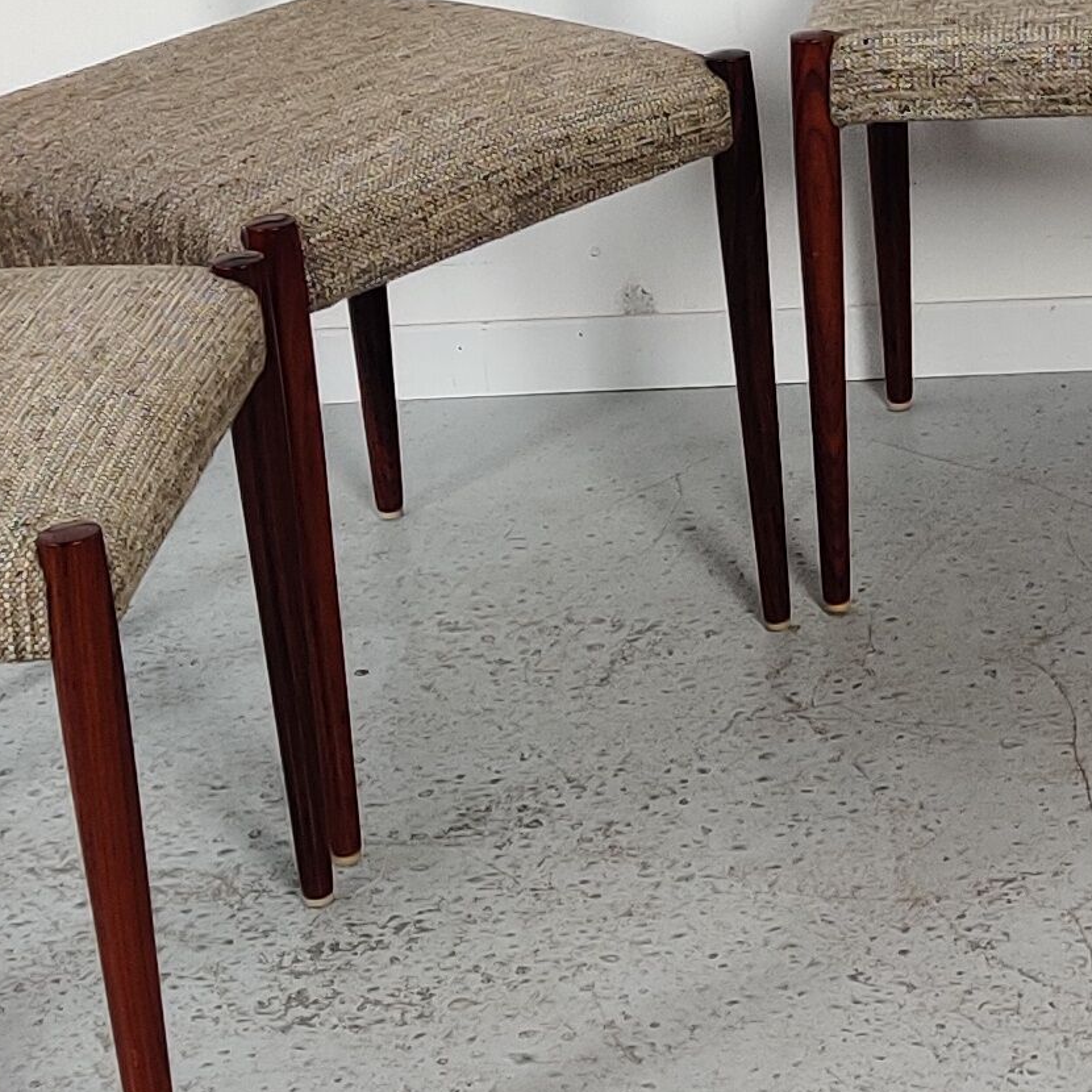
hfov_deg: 14.4
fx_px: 4104
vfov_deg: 14.8
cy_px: -96
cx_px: 1525
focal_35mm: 115
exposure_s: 1/100
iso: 200
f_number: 1.65
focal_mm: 4.75
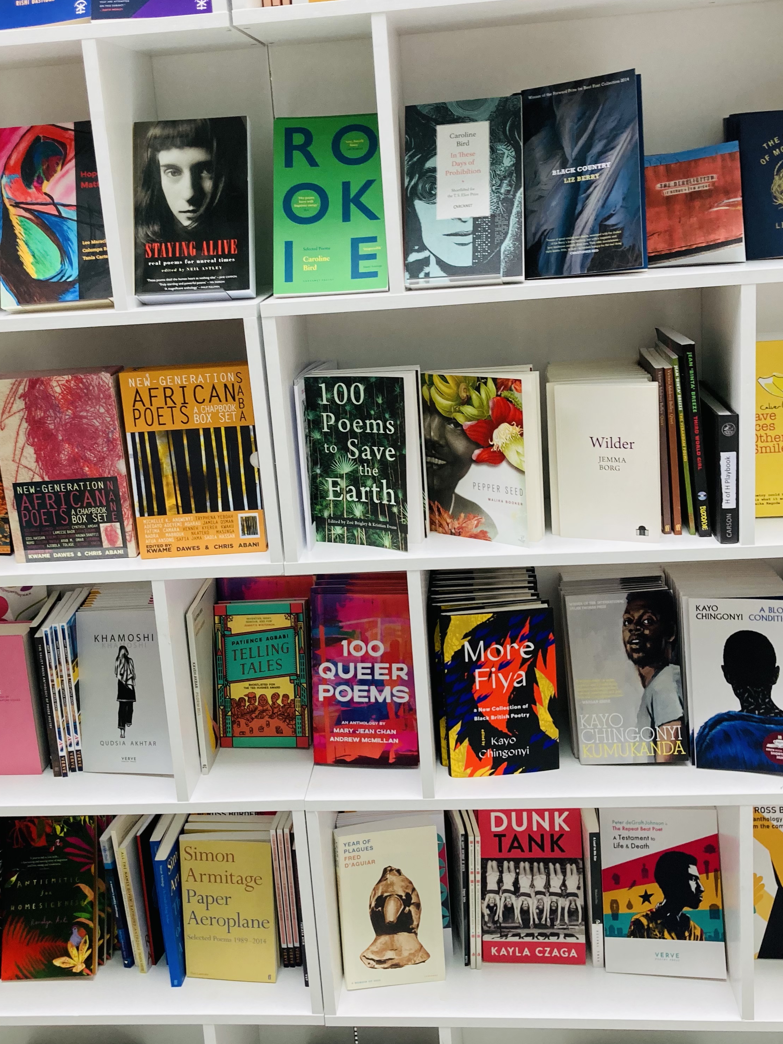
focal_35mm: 38
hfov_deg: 37.7
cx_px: 347
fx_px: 1146
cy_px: 453
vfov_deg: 48.8
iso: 80
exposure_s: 1/50
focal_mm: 3.99
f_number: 1.8
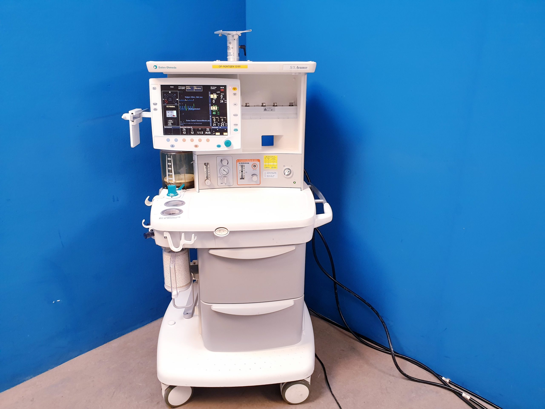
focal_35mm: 26
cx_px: 272
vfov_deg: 53.1
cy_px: 204
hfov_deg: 67.3
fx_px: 409
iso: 160
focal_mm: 4.3
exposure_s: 1/50
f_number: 2.4
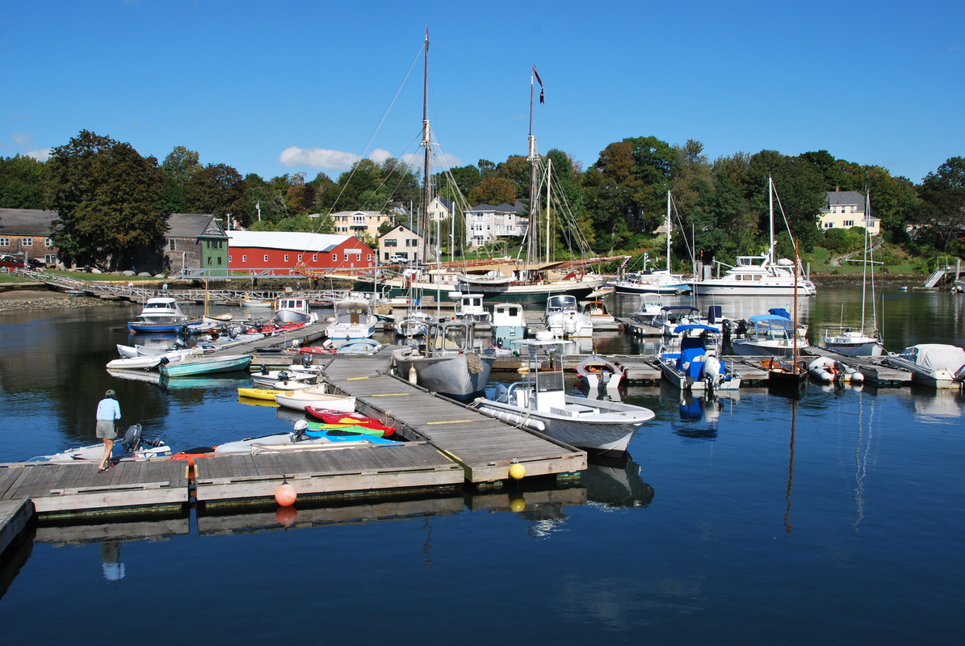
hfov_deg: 57.2
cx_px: 482
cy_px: 323
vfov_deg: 40.1
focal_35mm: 33
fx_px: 886
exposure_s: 1/250
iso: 110
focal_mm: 22
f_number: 10
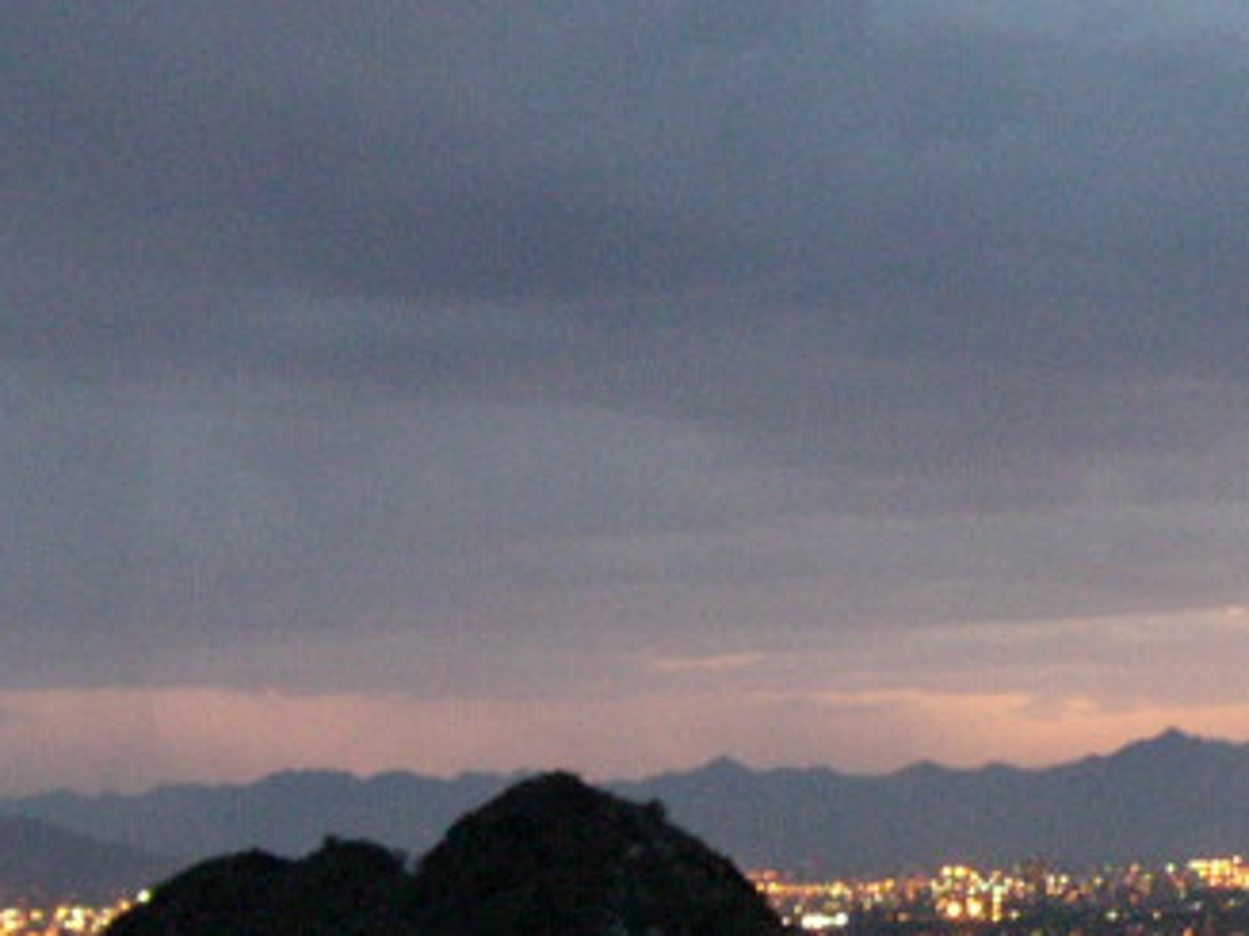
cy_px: 665
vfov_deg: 12.4
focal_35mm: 119
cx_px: 1092
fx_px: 4292
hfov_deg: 16.4
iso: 400
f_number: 2.8
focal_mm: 8
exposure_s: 1/3.7
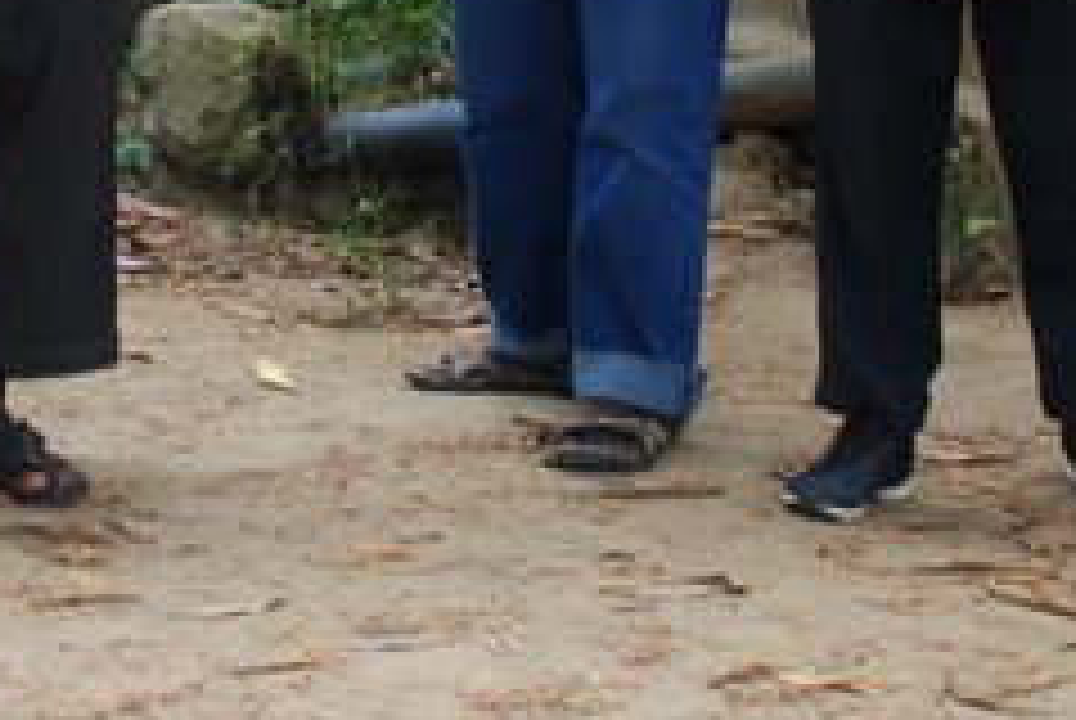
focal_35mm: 199
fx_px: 5959
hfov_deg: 10.3
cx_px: 239
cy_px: -182
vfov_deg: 6.9
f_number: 4.2
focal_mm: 31
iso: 200
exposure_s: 1/30
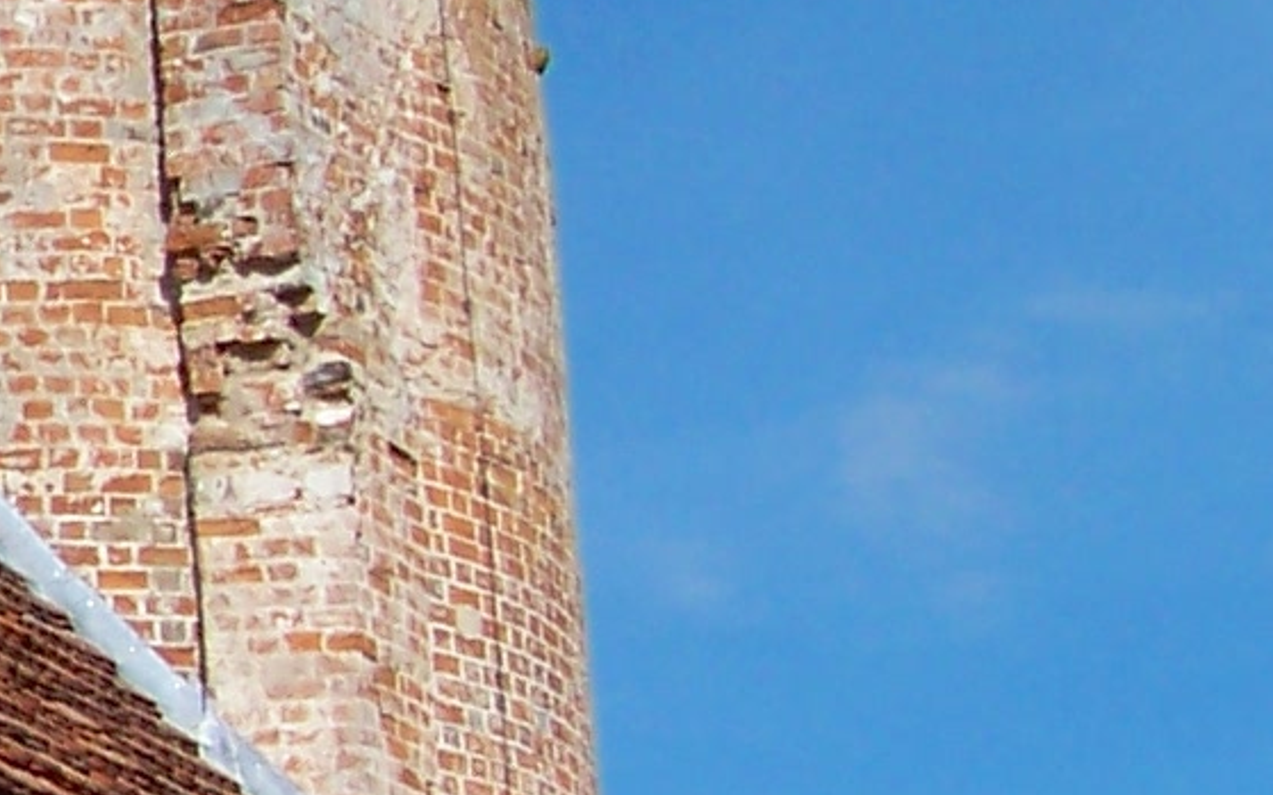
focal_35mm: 223
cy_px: 492
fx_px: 7734
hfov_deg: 8.7
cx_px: -1551
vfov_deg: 5.9
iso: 64
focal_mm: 5.85
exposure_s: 1/640
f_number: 4
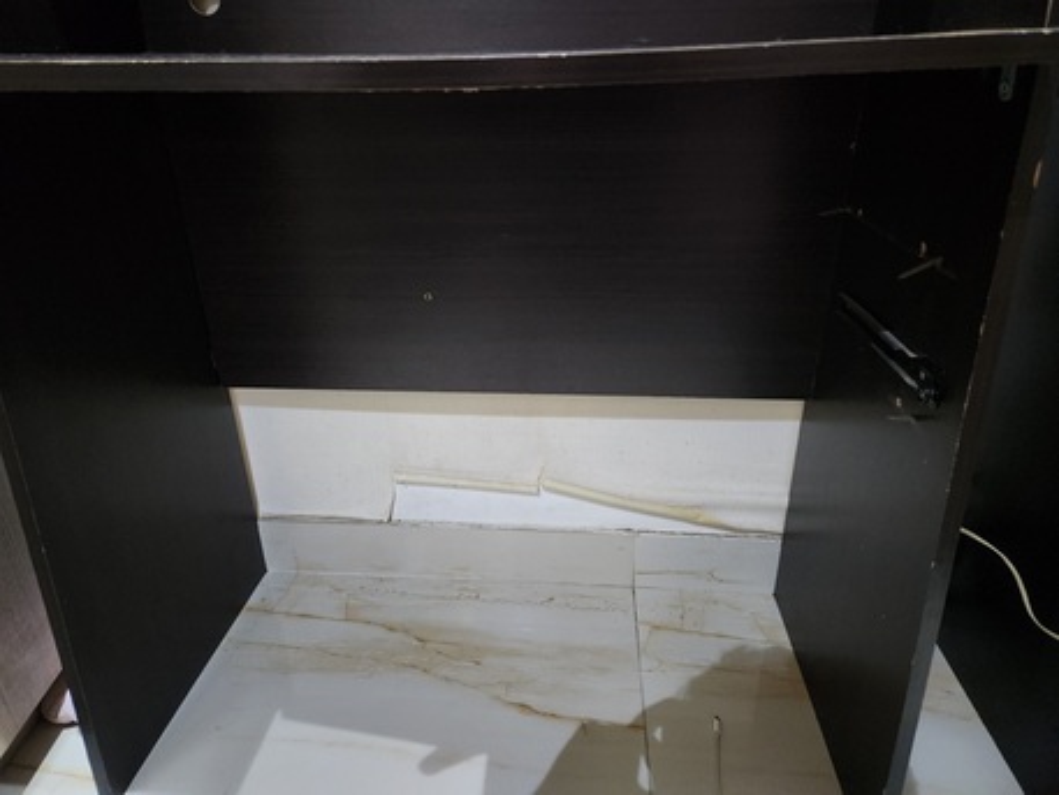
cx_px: 530
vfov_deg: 58.9
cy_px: 398
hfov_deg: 73.9
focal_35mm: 23
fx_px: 704
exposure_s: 1/25
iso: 800
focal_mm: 5.4
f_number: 1.8
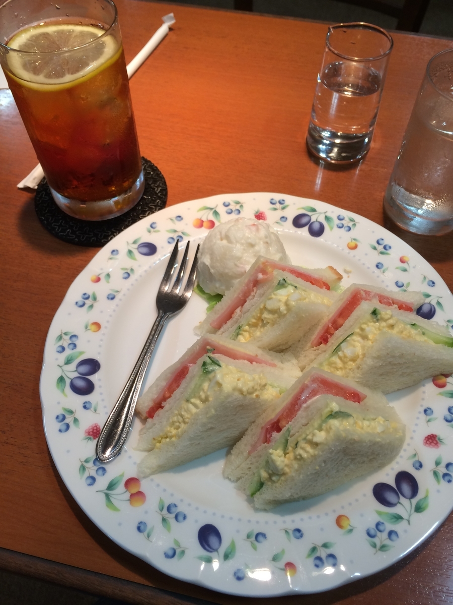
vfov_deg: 61.7
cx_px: 226
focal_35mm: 29
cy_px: 302
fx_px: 506
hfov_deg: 48.2
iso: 40
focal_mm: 4.15
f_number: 2.2
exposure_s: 1/30
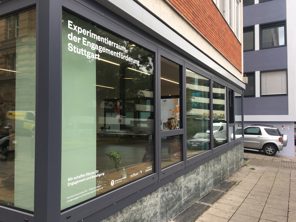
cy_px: 111
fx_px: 248
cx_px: 148
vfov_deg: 48.2
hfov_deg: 61.7
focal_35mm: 29
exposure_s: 1/100
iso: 25
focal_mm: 4.15
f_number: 2.2
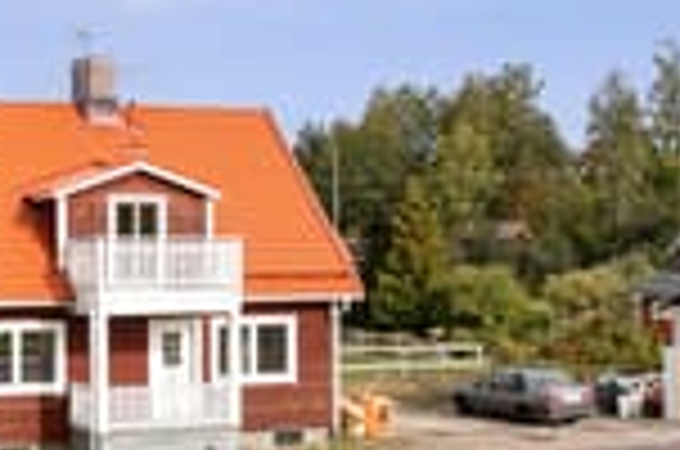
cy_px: 290
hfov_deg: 25.7
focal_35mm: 78
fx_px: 1470
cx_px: 158
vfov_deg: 17.4
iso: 100
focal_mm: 10.26
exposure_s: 1/320
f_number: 4
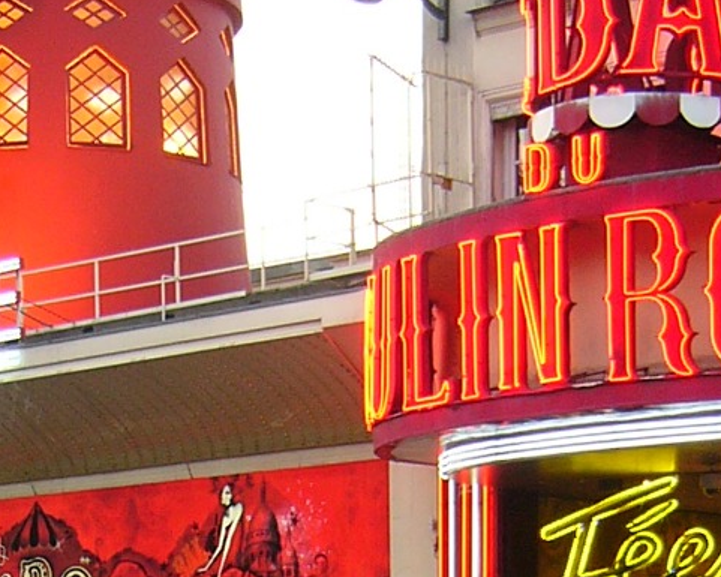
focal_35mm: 115
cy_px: 737
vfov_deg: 13.0
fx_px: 2454
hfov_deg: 16.7
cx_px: 284
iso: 100
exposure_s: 1/30
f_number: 2.8
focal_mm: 5.8
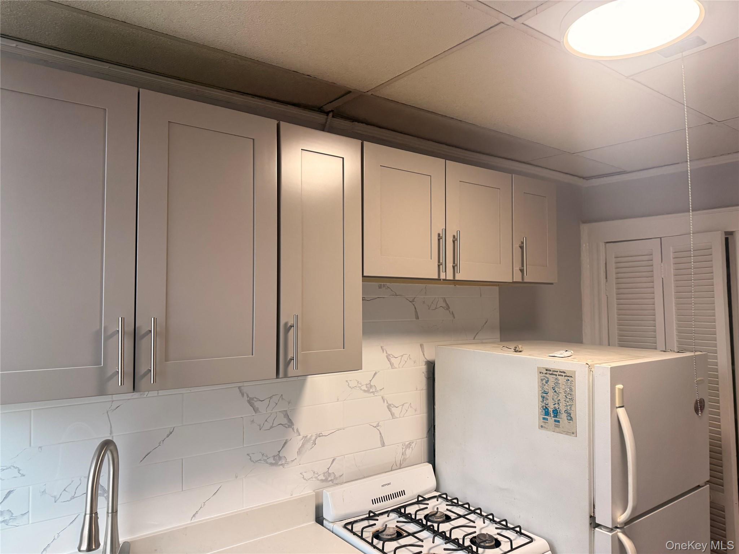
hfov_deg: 71.6
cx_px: 370
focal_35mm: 24
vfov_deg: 56.8
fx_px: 512
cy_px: 277
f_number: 1.78
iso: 160
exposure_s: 1/120
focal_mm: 6.76
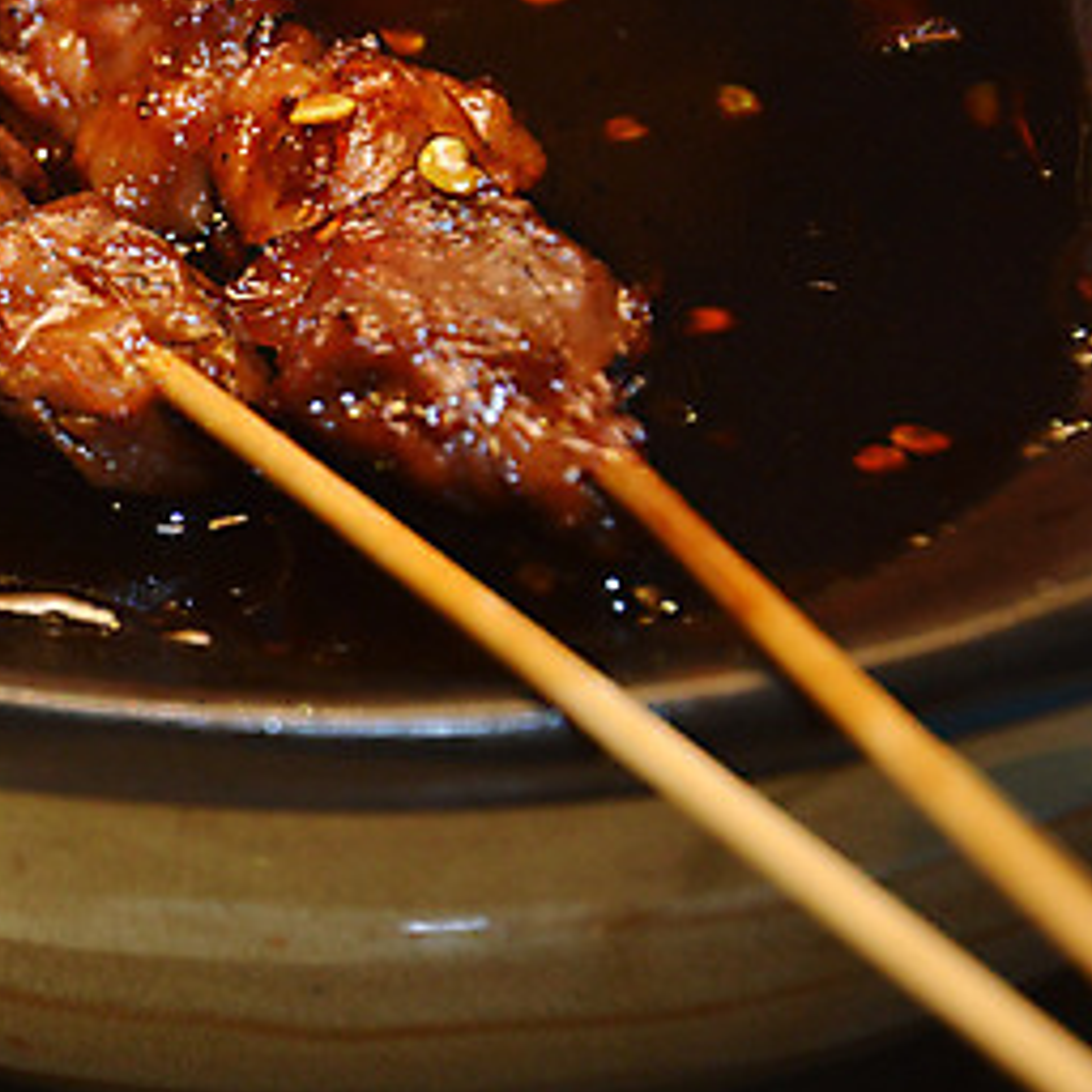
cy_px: 256
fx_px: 8030
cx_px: -149
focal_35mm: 225
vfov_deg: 7.8
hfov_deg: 7.7
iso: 400
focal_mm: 75
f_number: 5.6
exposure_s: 1/60
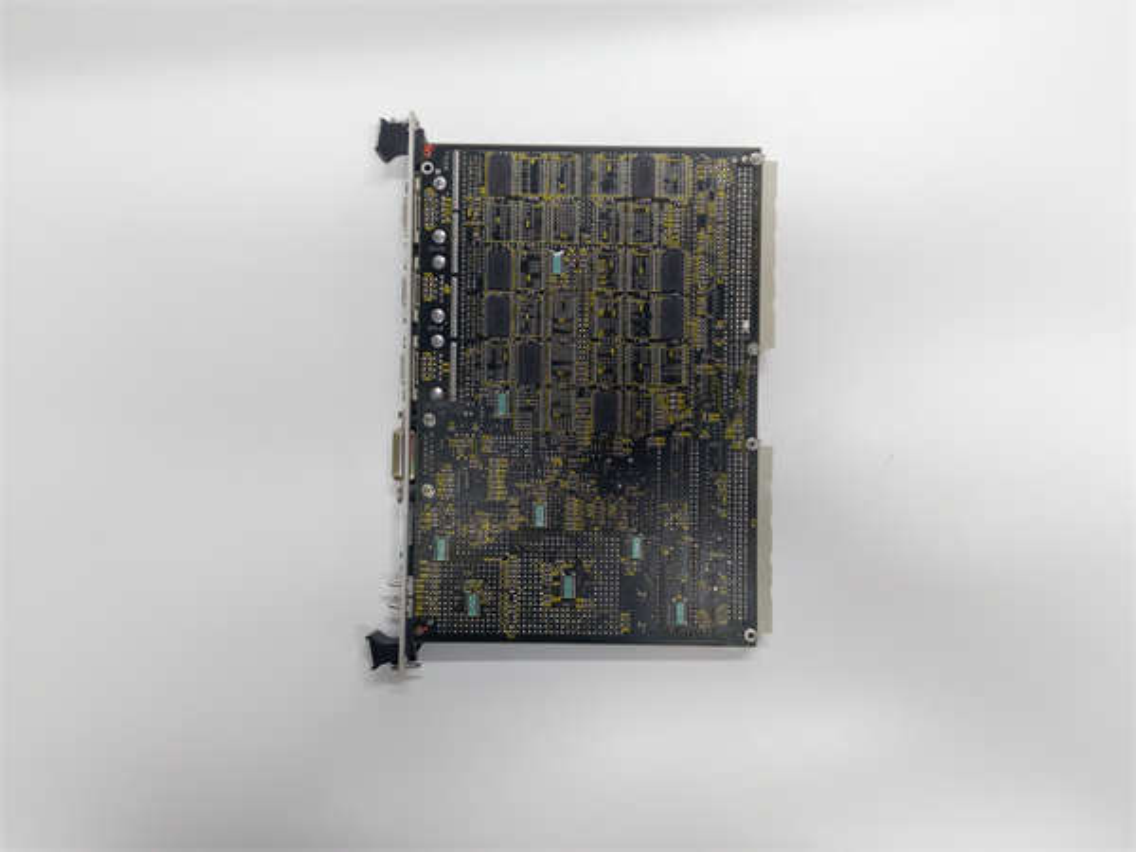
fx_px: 886
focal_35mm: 27
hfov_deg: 65.3
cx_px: 568
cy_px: 426
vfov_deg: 51.4
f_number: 2
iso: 148
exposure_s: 1/33
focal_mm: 3.79
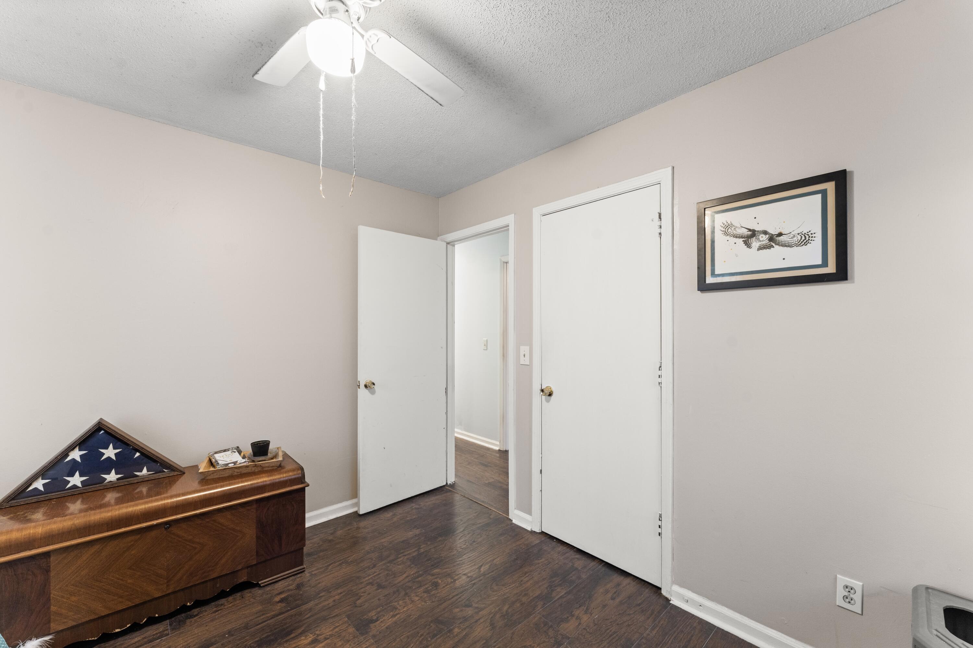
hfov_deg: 104.3
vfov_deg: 81.2
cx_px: 486
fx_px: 378
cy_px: 324
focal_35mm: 14
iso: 400
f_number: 8
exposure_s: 1/3
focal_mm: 14
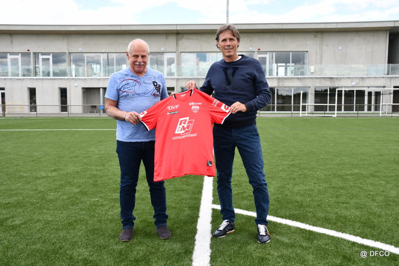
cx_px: 200
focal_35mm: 39
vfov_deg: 34.2
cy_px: 133
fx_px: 432
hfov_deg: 49.5
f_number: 7.1
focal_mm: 26
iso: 200
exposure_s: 1/250
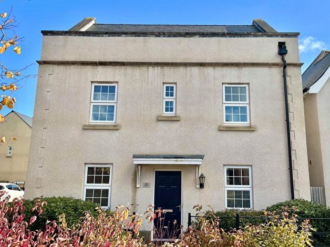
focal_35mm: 29
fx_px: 276
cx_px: 179
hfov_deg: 61.6
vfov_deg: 48.2
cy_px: 111
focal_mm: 5.1
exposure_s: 1/1767
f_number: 1.6
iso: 32
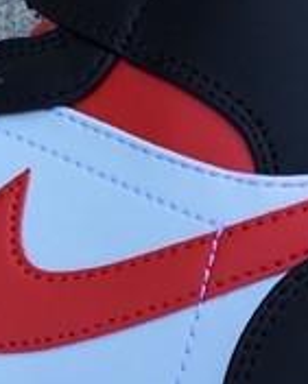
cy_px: 165
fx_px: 1765
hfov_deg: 9.8
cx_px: -59
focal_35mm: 155
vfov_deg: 12.4
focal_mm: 3.3
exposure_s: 1/228
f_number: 2.4
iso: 25
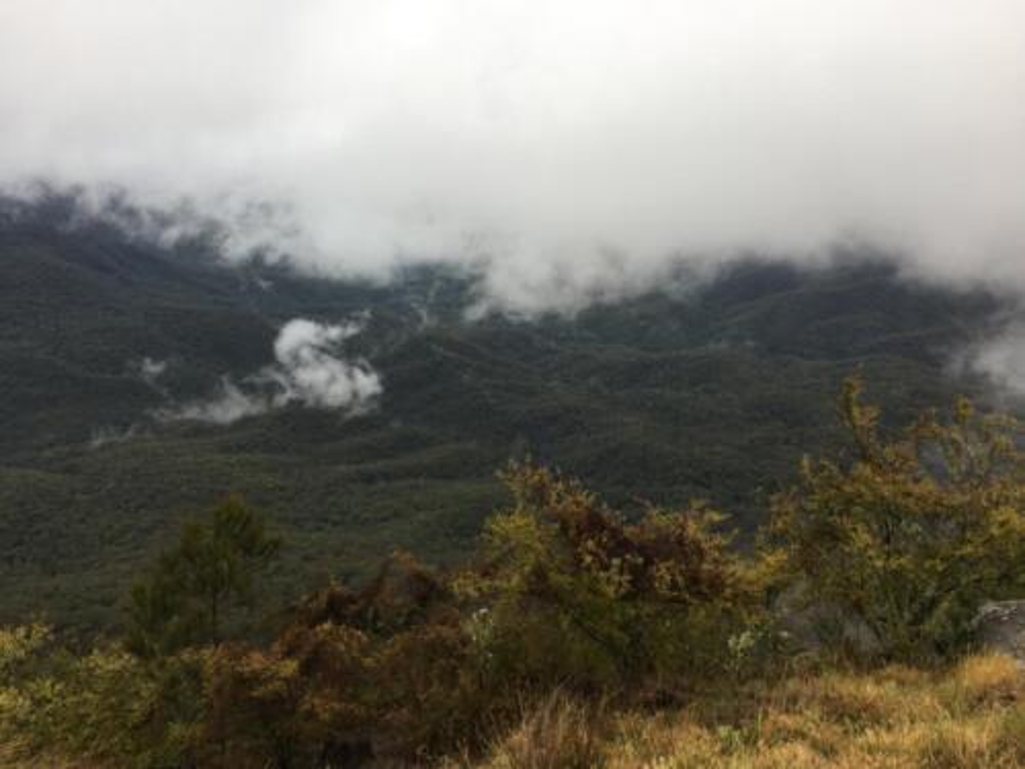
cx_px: 512
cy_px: 384
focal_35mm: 29
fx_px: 859
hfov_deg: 61.7
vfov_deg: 48.2
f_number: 2.2
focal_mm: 4.15
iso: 32
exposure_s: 1/50
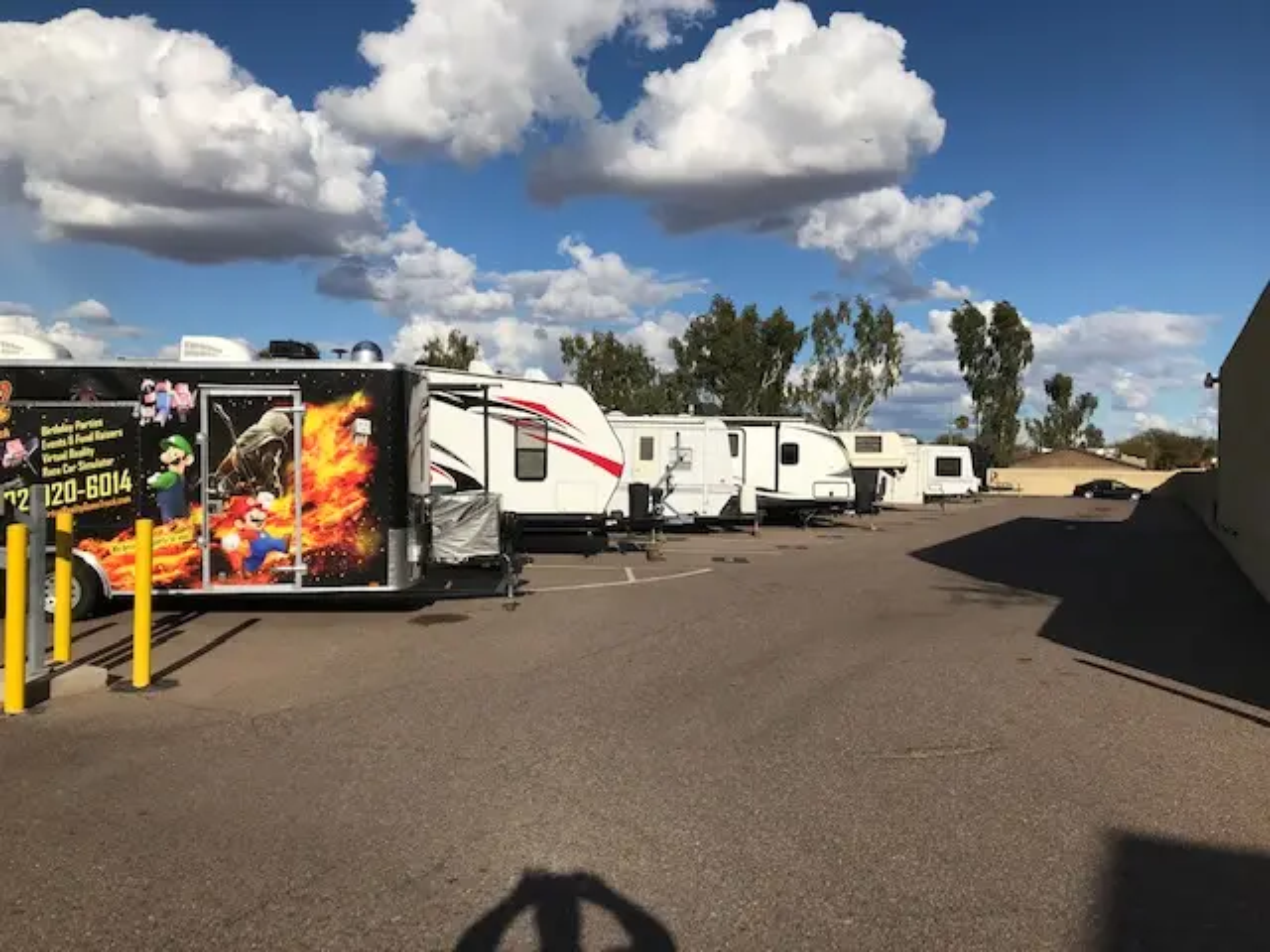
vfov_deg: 49.7
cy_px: 476
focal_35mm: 28
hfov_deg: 63.4
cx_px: 635
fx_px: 1027
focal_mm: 3.99
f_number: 1.8
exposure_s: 1/5319
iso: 20
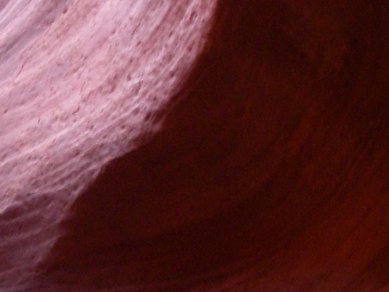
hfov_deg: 15.5
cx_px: -67
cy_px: 315
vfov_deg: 11.9
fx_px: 1381
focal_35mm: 123
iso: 250
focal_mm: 6.3
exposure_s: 1/4
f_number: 3.3
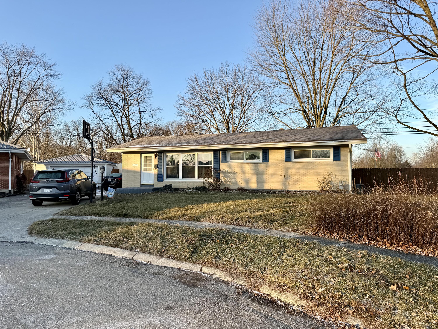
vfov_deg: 56.8
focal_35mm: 24
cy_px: 164
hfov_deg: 71.6
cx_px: 219
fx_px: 304
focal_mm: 6.76
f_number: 1.78
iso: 80
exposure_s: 1/1271
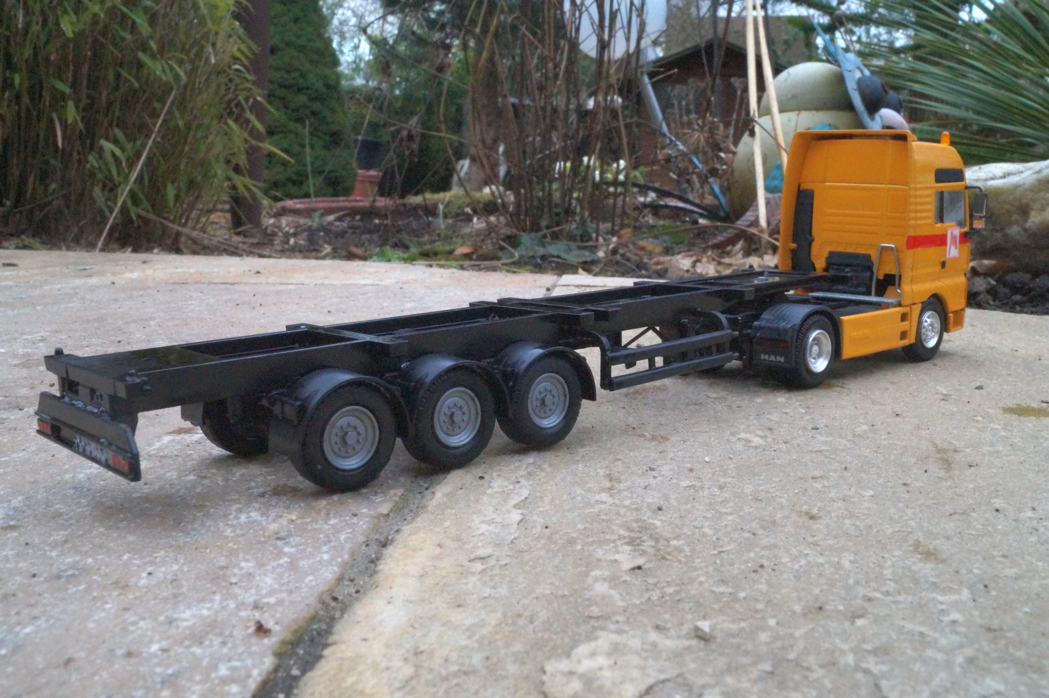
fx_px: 1048
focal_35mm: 36
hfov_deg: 53.2
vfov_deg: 36.8
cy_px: 349
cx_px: 524
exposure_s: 1/40
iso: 3200
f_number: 22
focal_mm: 24
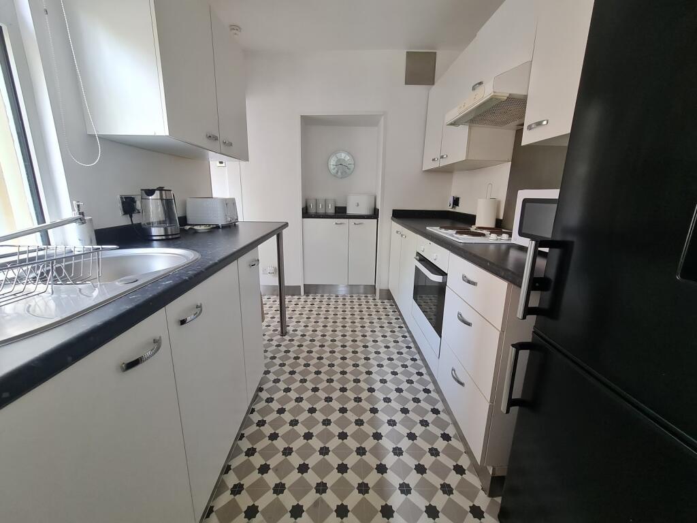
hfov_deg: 106.2
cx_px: 348
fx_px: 262
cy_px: 262
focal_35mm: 13
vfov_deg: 89.9
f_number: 2.2
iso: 200
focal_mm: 2.2
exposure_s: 1/50
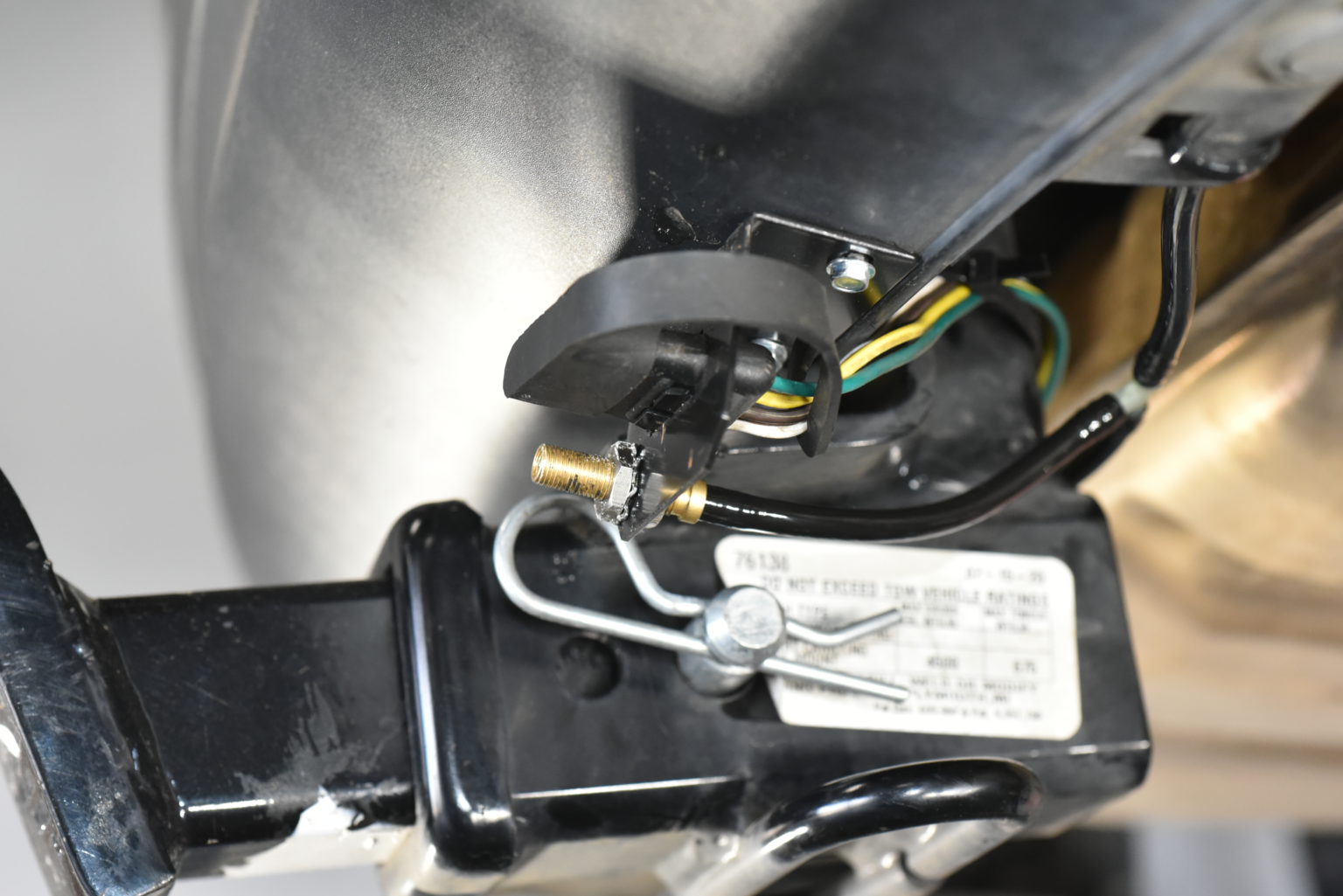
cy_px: 448
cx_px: 672
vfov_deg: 22.6
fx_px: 2239
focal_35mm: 60
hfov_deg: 33.4
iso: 3200
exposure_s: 1/250
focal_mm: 60
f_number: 8
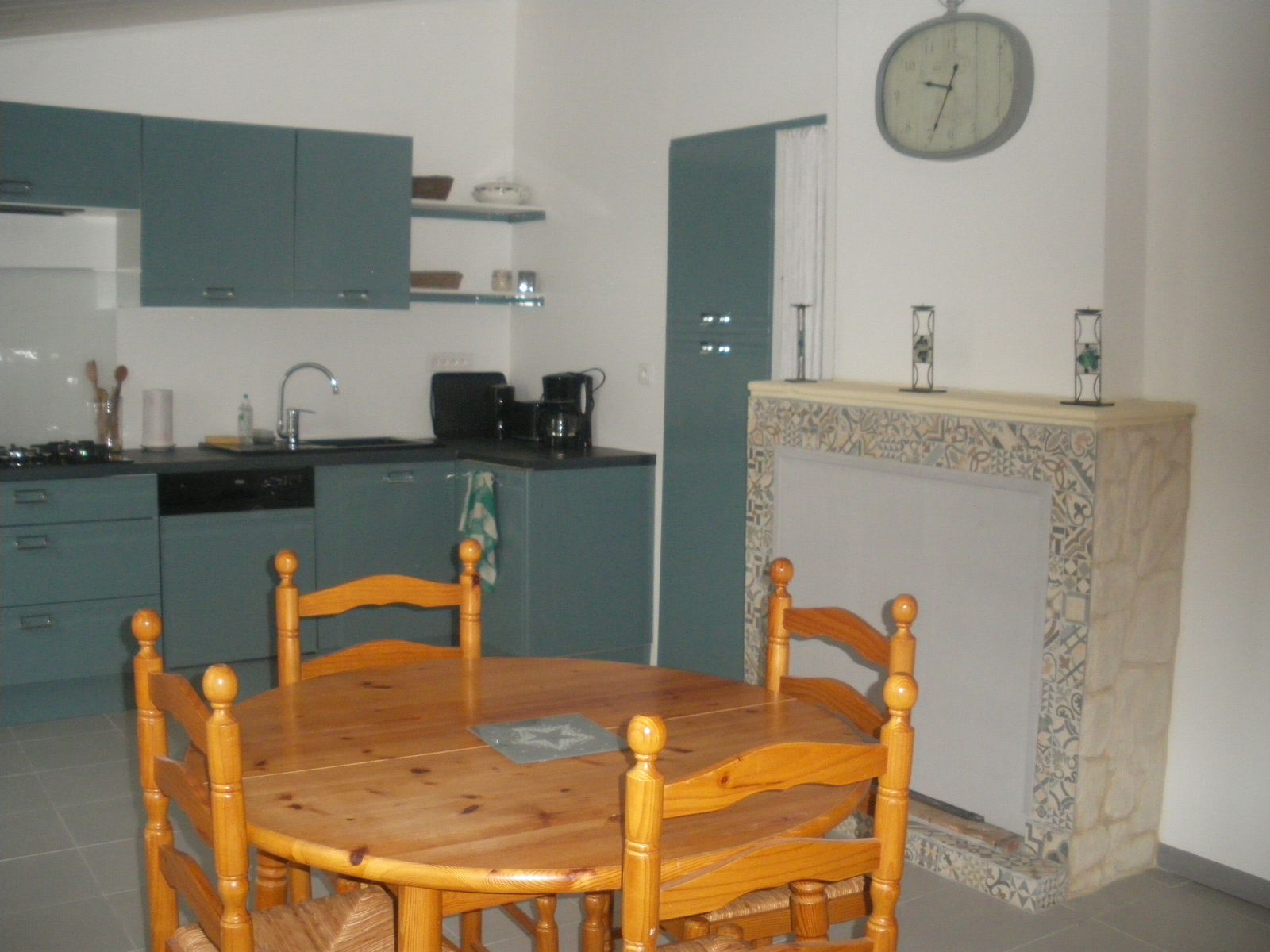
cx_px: 635
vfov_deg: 39.7
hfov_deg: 51.4
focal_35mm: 36
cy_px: 476
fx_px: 1321
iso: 400
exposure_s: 1/50
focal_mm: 6.3
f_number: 3.5
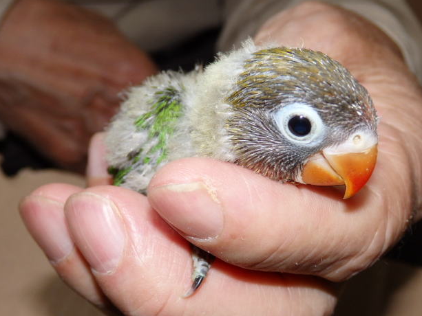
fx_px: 573
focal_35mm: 47
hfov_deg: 40.4
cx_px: 207
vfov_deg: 30.9
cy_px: 152
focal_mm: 8
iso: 250
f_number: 3.8
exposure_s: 1/40
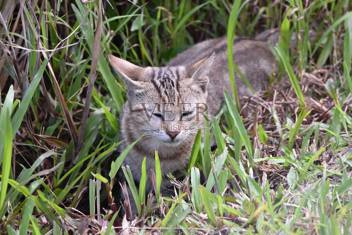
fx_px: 8800
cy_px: 118
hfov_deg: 2.3
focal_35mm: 900
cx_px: 176
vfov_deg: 1.5
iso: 800
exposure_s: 1/250
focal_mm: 600
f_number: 6.3
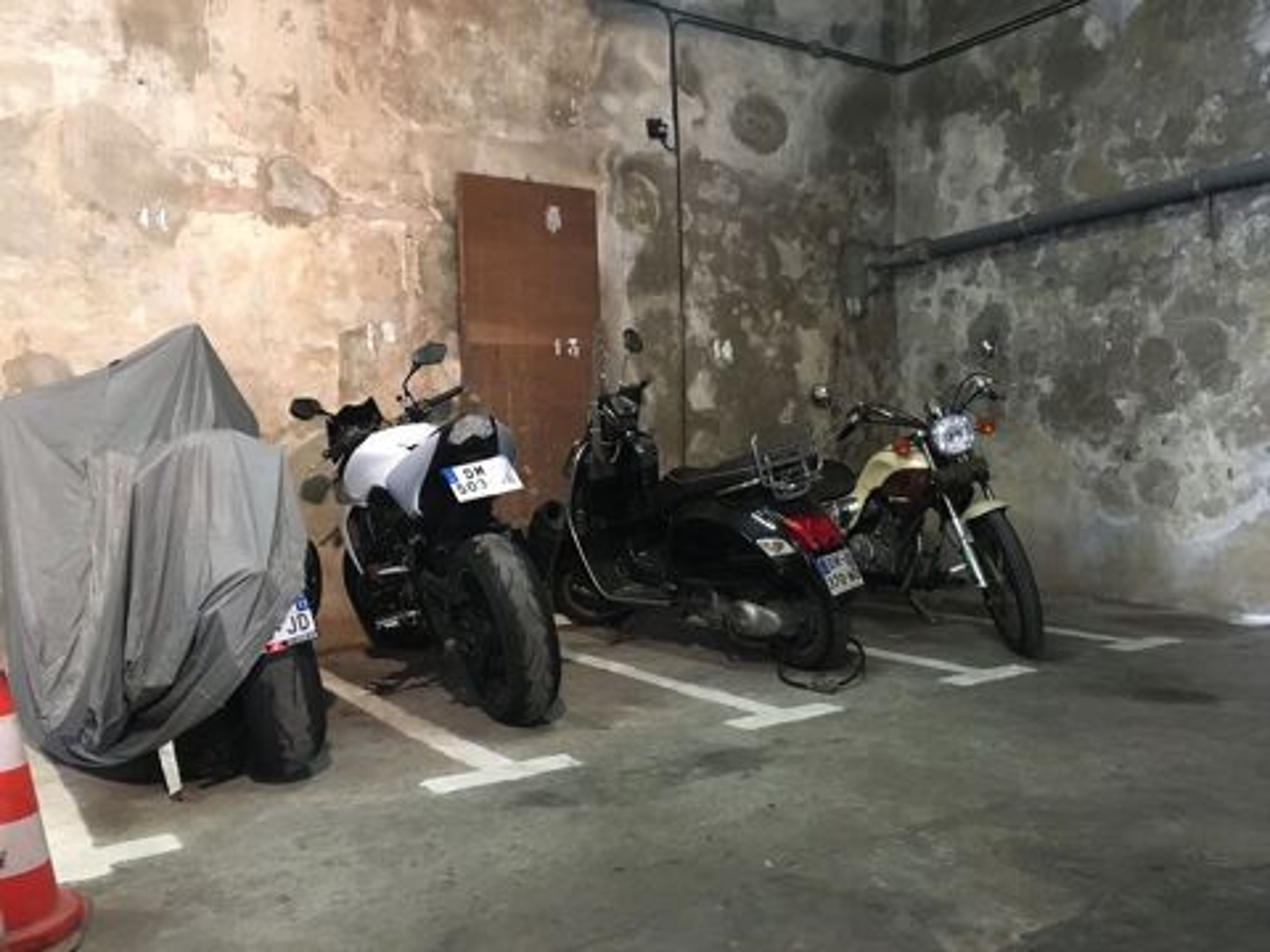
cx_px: 635
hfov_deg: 61.7
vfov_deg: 48.2
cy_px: 476
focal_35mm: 29
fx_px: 1064
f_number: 2.2
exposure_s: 1/17
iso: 250
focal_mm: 4.15
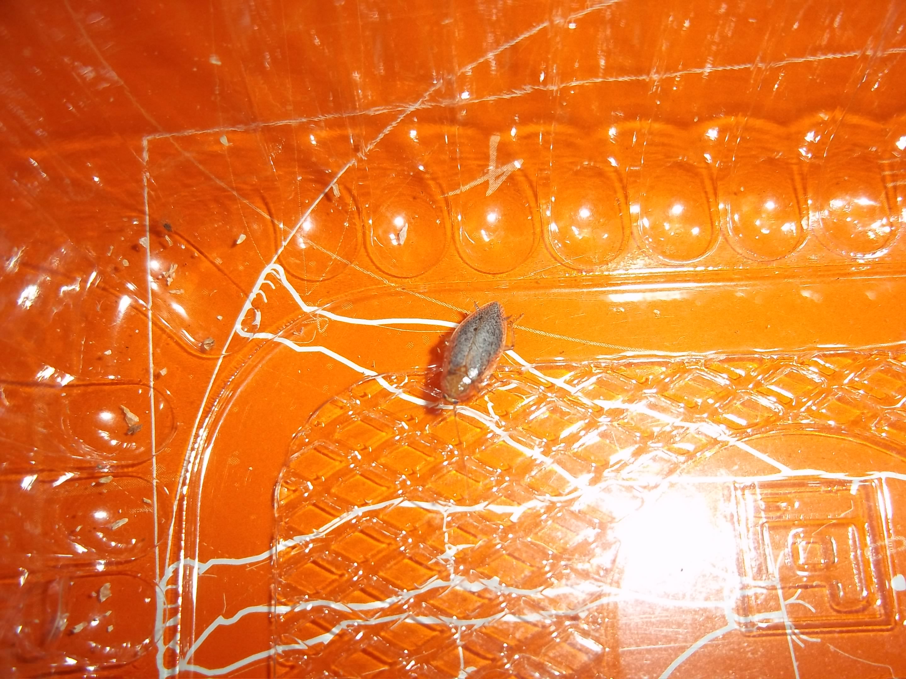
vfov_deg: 39.7
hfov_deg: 51.4
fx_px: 942
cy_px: 340
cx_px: 453
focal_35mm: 36
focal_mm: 6.5
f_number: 3.1
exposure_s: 1/30
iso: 80
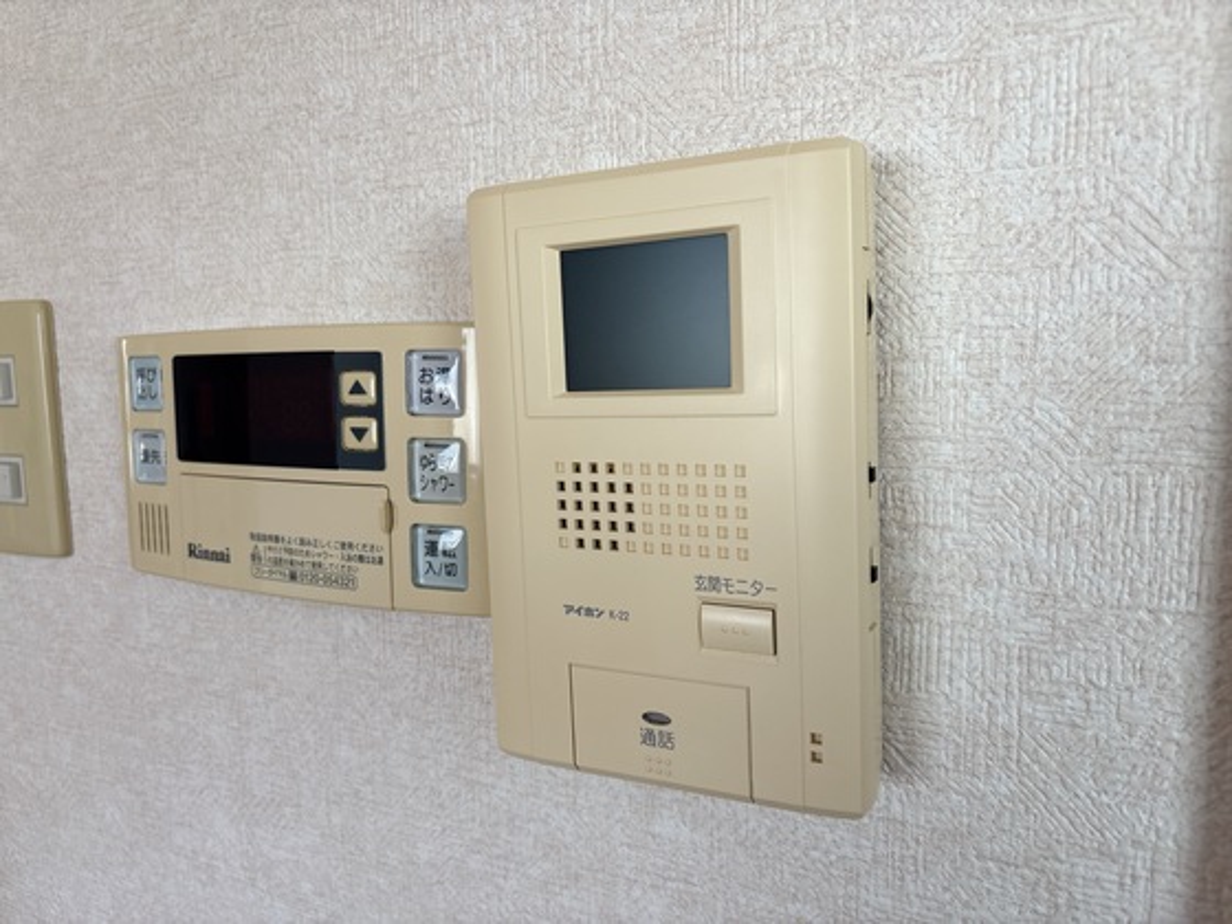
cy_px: 462
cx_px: 616
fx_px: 925
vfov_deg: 53.1
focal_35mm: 26
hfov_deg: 67.3
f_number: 1.6
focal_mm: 5.96
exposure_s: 1/122
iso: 32
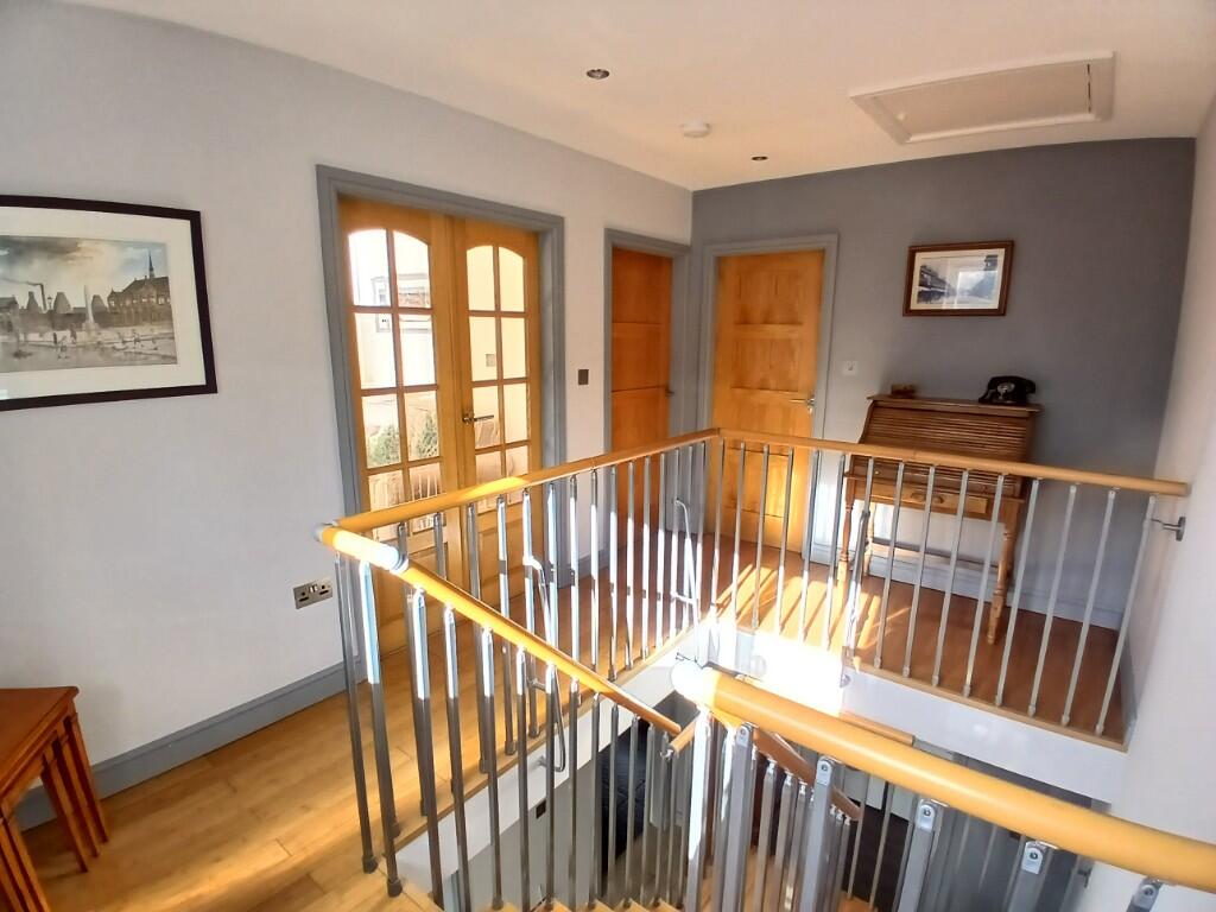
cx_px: 608
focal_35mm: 17
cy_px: 456
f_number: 2.2
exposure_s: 1/50
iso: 80
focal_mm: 1.4
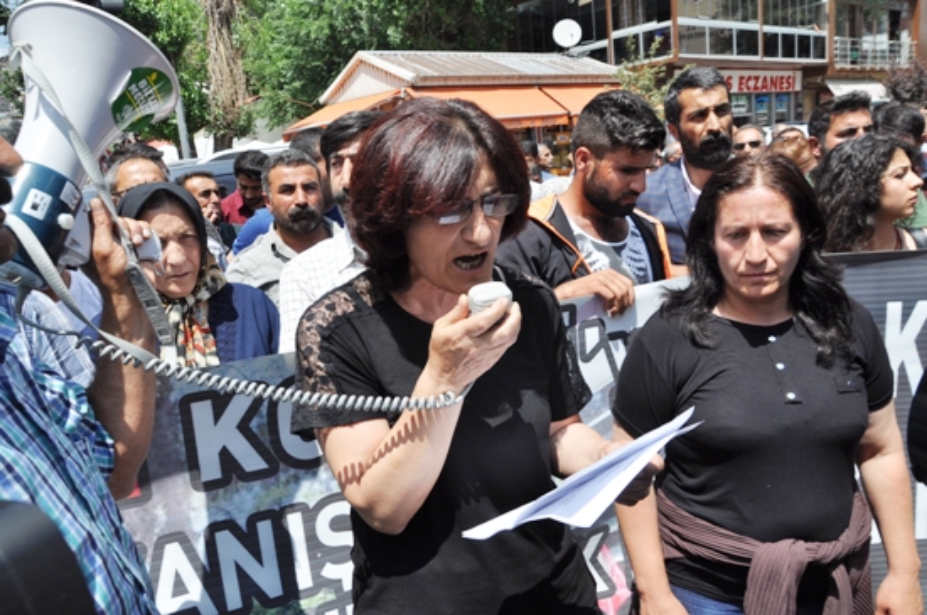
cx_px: 464
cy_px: 308
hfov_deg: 67.5
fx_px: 694
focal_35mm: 27
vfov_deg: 47.8
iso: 200
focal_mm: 18
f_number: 10
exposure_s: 1/400
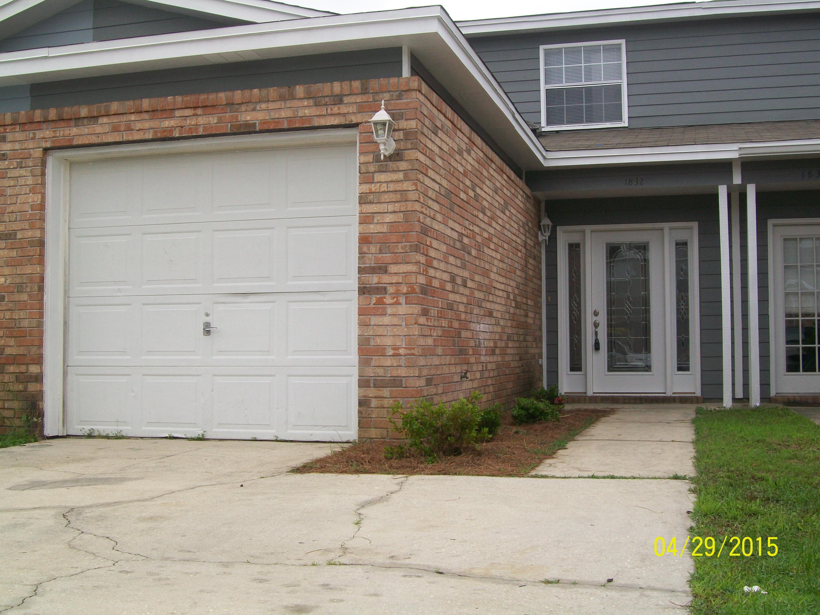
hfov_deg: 44.8
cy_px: 308
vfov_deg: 34.3
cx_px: 410
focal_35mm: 42
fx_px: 995
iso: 64
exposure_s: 1/320
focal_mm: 7.6
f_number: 5.4
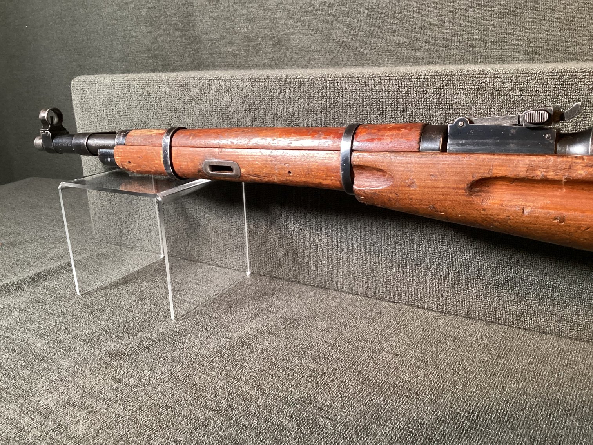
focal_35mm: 31
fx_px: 531
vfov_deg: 45.4
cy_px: 222
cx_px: 296
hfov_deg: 58.3
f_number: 2.4
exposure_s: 1/40
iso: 320
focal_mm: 3.3
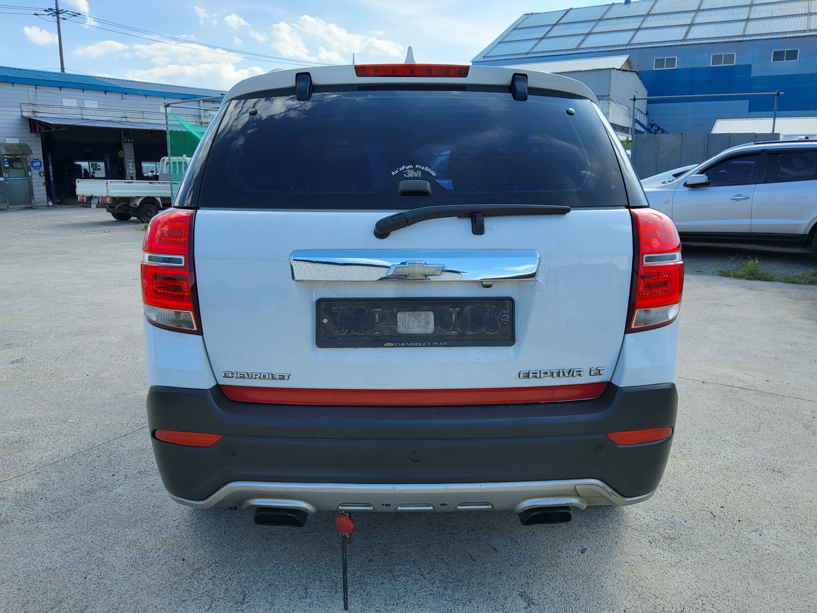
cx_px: 408
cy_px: 306
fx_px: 614
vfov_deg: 53.1
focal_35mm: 26
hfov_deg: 67.3
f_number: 1.8
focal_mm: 3.98
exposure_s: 1/389
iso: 12
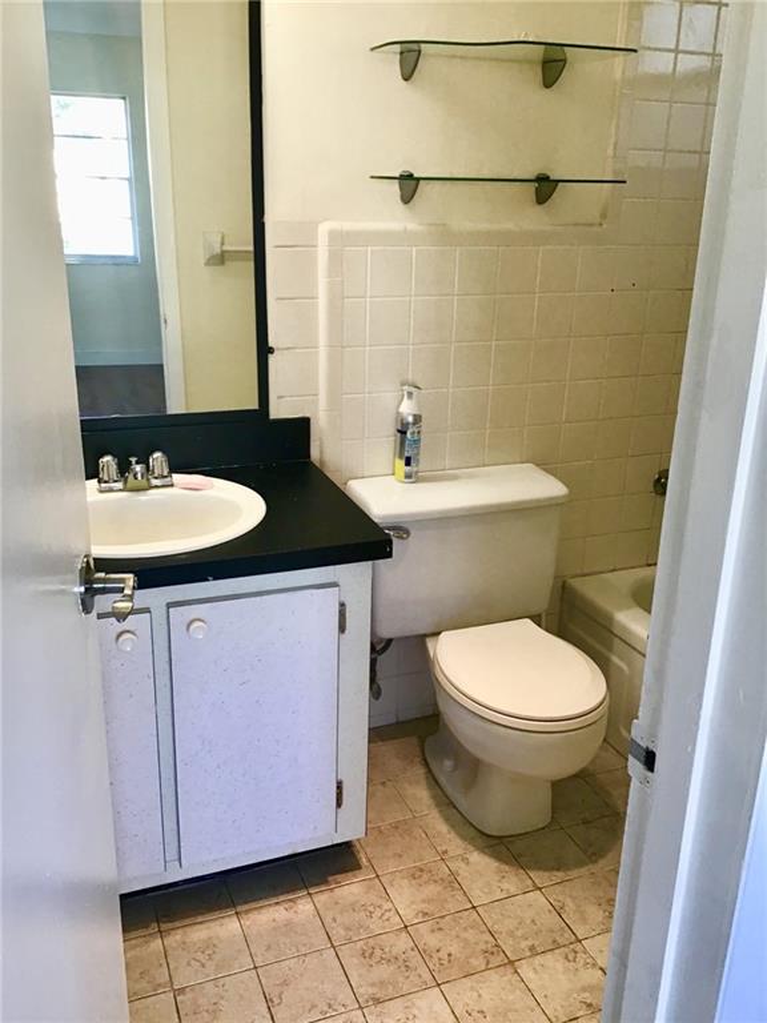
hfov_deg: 45.4
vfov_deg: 58.4
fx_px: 916
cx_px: 384
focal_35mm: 31
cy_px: 512
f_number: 2.4
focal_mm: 3.3
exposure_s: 1/30
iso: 25
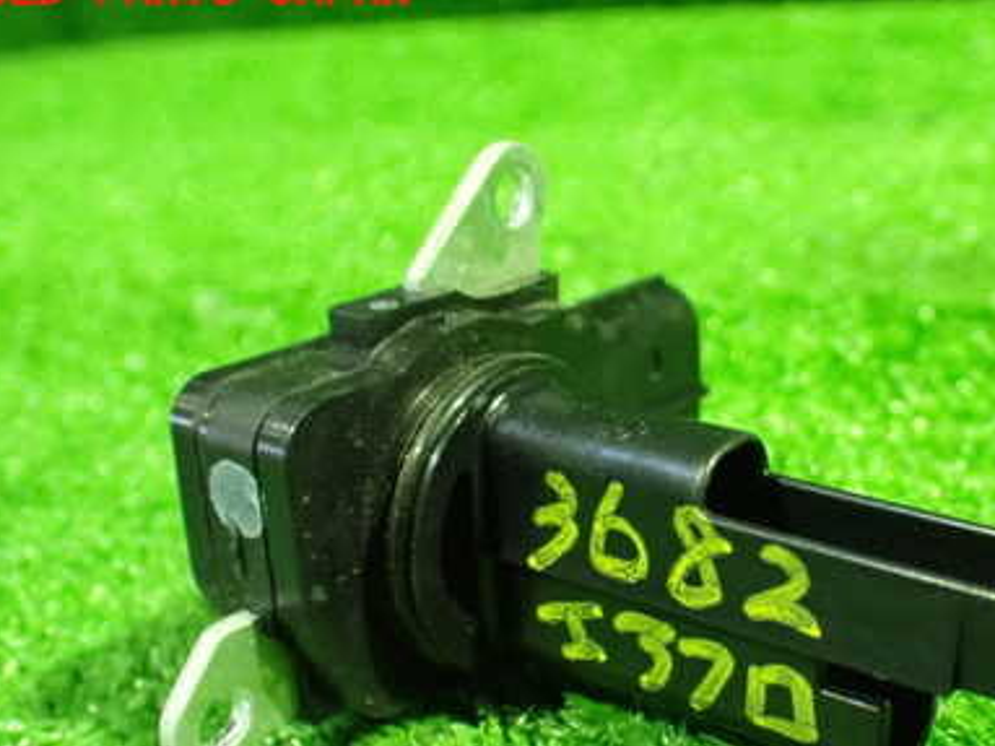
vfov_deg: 30.4
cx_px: 717
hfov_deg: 39.6
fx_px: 1351
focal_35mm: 47
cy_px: 541
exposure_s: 1/30
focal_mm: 5.4
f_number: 2.3
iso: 1250
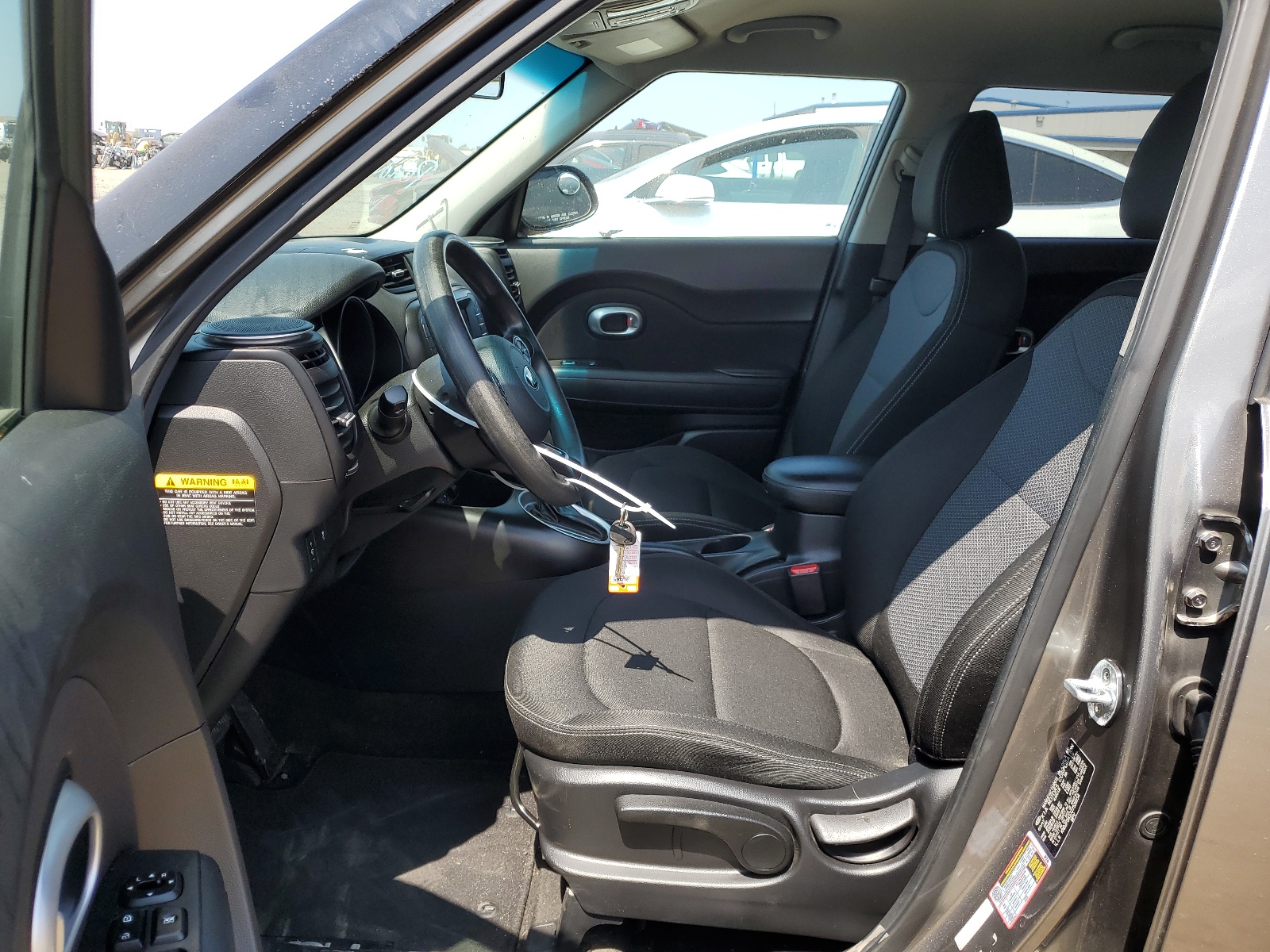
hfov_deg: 67.3
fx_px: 954
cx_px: 635
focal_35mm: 26
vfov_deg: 53.1
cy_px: 476
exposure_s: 1/909
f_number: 1.5
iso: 50
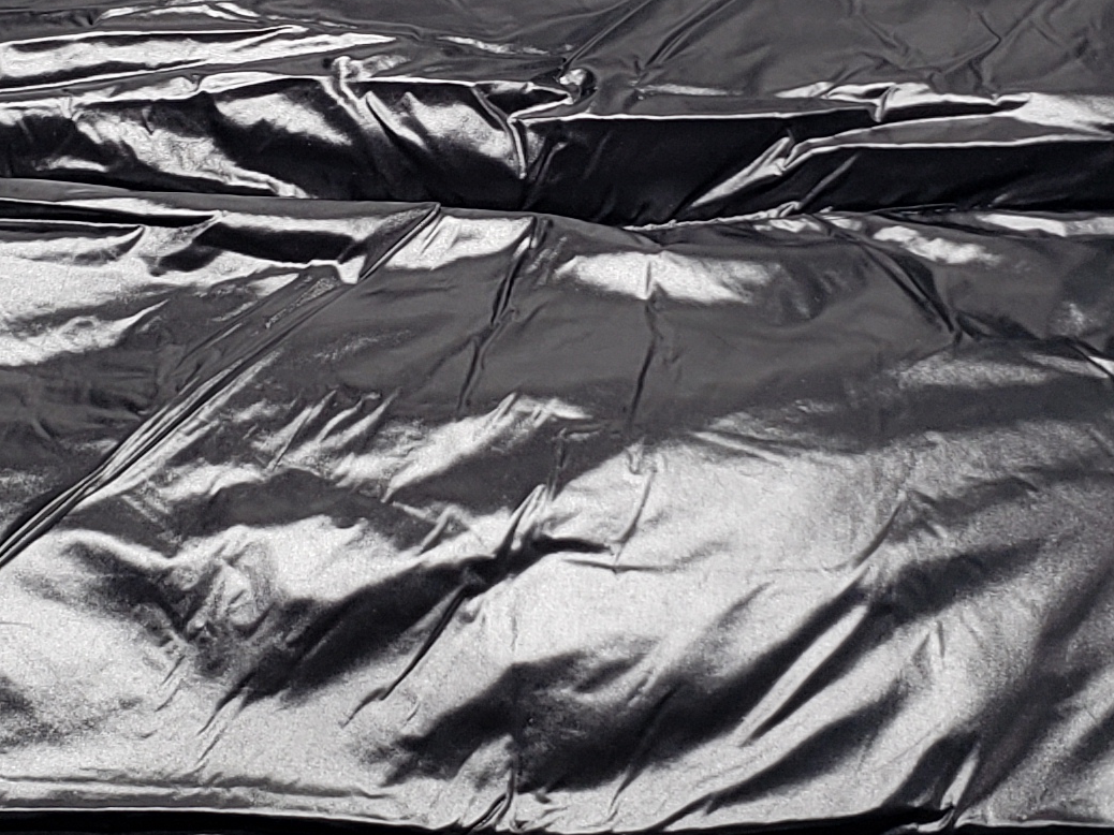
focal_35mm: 101
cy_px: 190
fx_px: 3250
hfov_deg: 19.4
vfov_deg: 14.6
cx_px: 445
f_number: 1.5
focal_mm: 4.3
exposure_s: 1/173
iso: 50
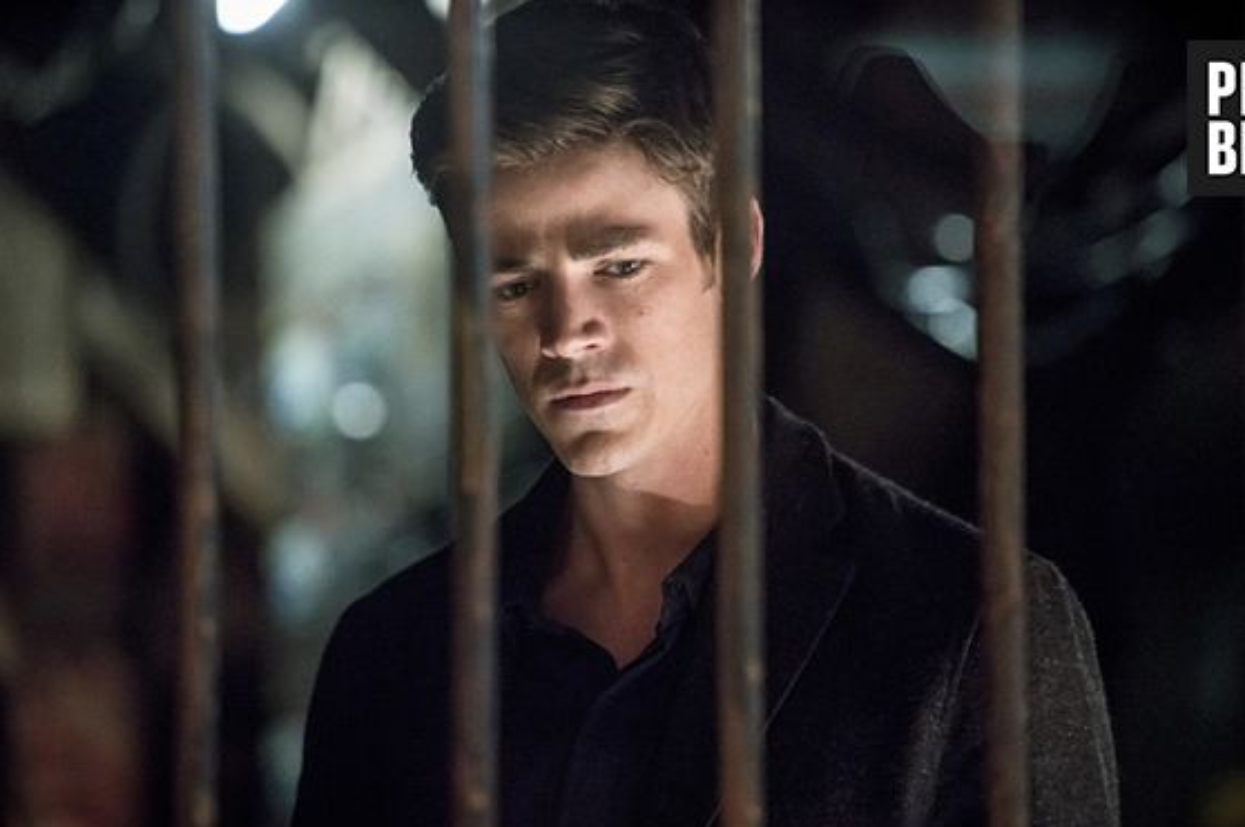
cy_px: 426
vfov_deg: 6.6
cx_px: 645
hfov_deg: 9.9
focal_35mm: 208
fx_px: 7187
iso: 10000
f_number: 4
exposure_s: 1/200
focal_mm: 200
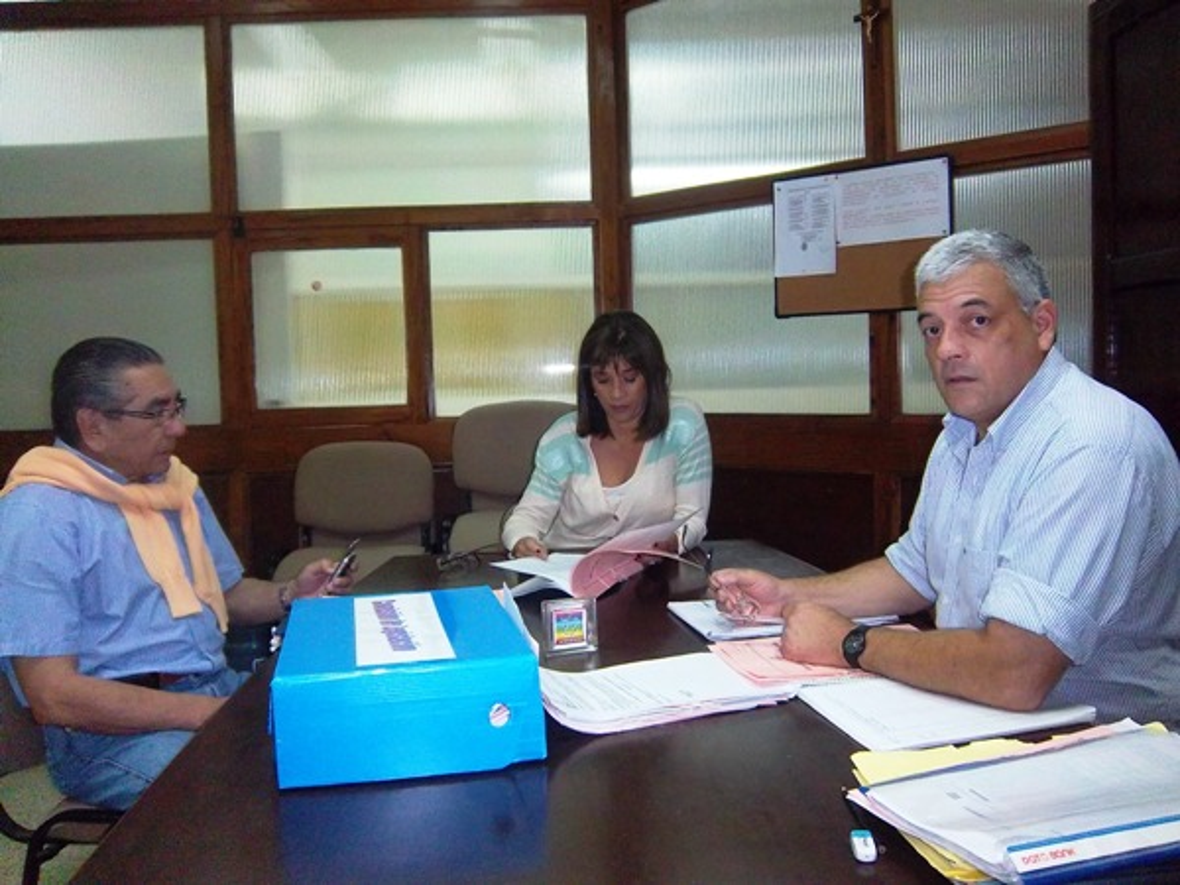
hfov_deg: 63.4
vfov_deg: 49.7
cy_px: 442
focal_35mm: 28
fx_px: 954
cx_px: 590
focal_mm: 5.05
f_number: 3.5
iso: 320
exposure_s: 1/30
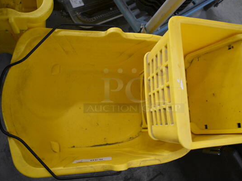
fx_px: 231
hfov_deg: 55.3
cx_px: 134
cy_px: 89
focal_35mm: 33
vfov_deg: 42.9
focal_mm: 20
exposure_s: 1/125
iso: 3600
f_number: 3.5
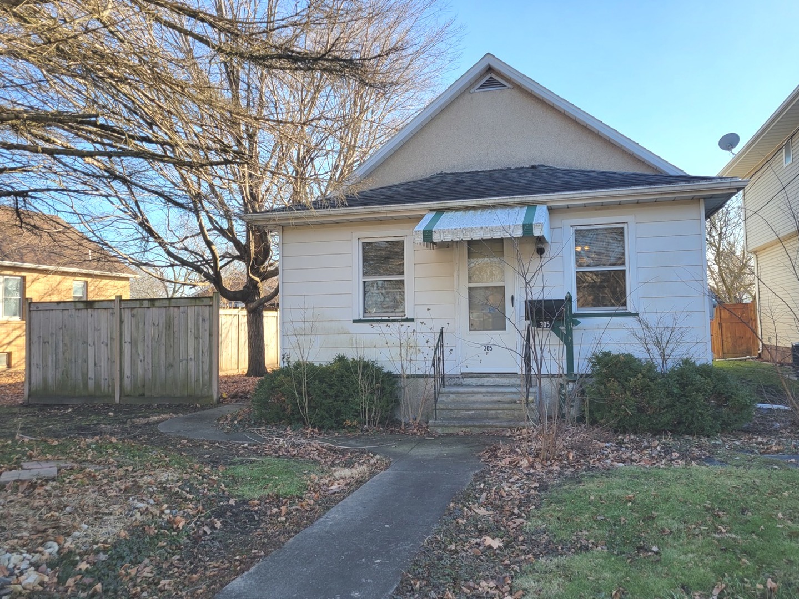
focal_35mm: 26
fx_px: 600
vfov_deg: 53.1
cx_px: 400
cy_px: 300
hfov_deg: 67.3
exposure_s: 1/738
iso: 40
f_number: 1.8
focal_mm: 5.4
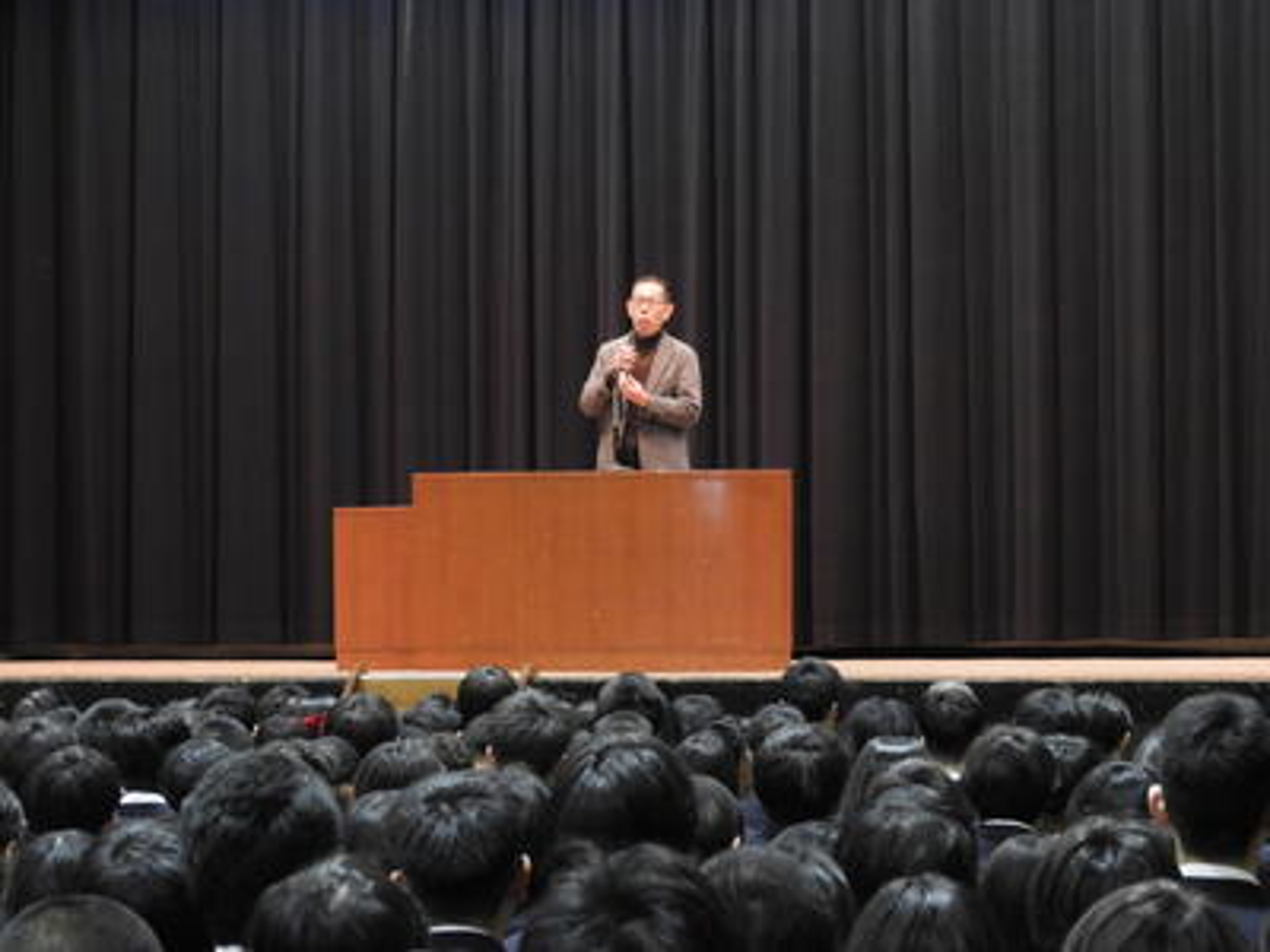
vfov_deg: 9.9
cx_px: 635
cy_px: 476
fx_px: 5503
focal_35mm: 150
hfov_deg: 13.2
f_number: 5.2
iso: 720
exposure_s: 1/15
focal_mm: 26.9
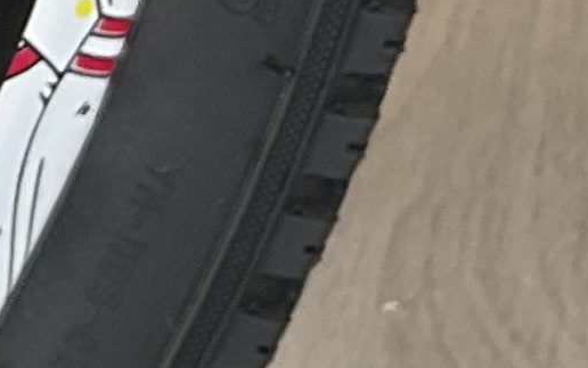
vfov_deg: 5.2
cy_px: -743
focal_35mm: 240
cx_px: -1119
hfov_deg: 7.7
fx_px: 3848
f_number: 1.8
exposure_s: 1/120
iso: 16
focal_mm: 3
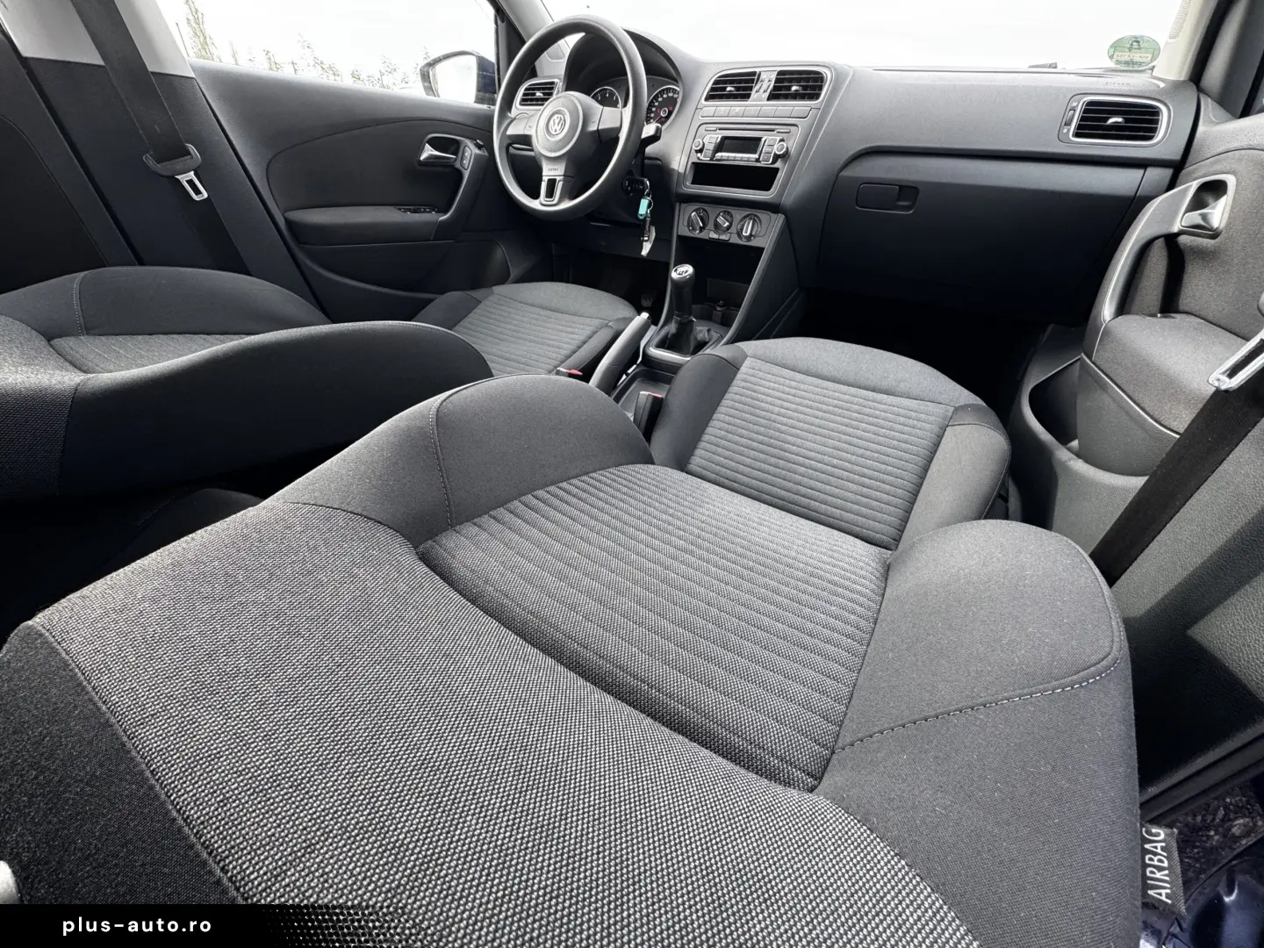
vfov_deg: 85.7
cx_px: 632
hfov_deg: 102.1
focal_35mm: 14
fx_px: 511
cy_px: 474
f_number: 2.2
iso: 160
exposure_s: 1/99
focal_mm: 2.22
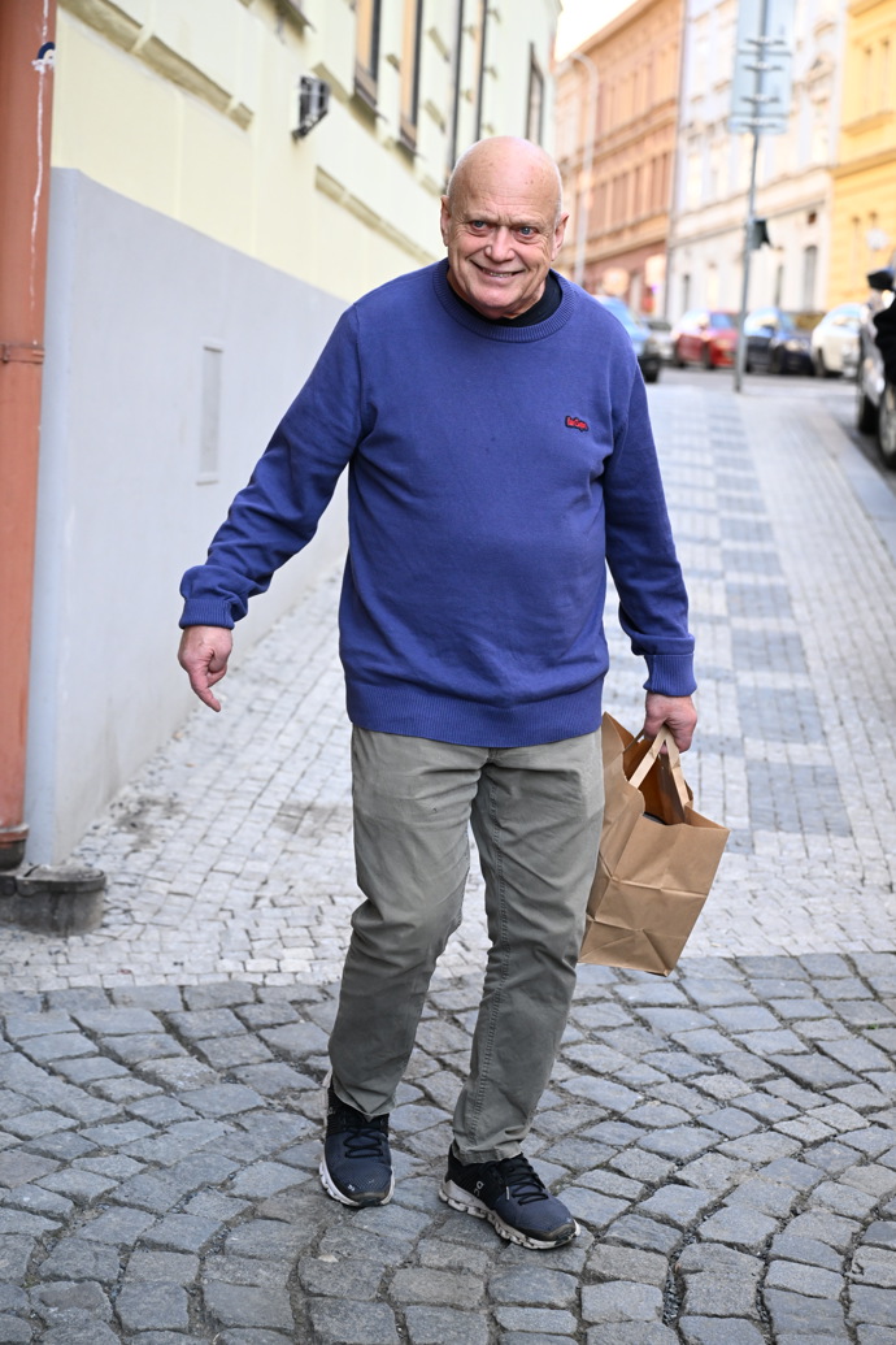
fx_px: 2277
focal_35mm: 61
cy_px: 672
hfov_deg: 22.3
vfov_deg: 32.9
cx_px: 448
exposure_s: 1/1250
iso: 1600
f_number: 4
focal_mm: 61
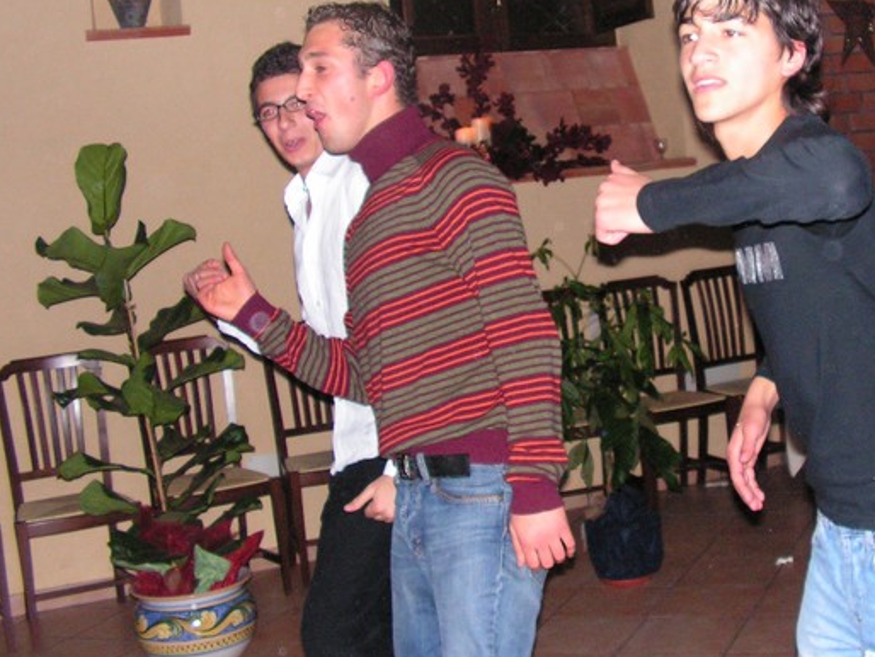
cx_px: 638
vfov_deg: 26.0
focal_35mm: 56
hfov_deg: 33.8
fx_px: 1416
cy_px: 250
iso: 200
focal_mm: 6
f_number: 3.2
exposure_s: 1/40
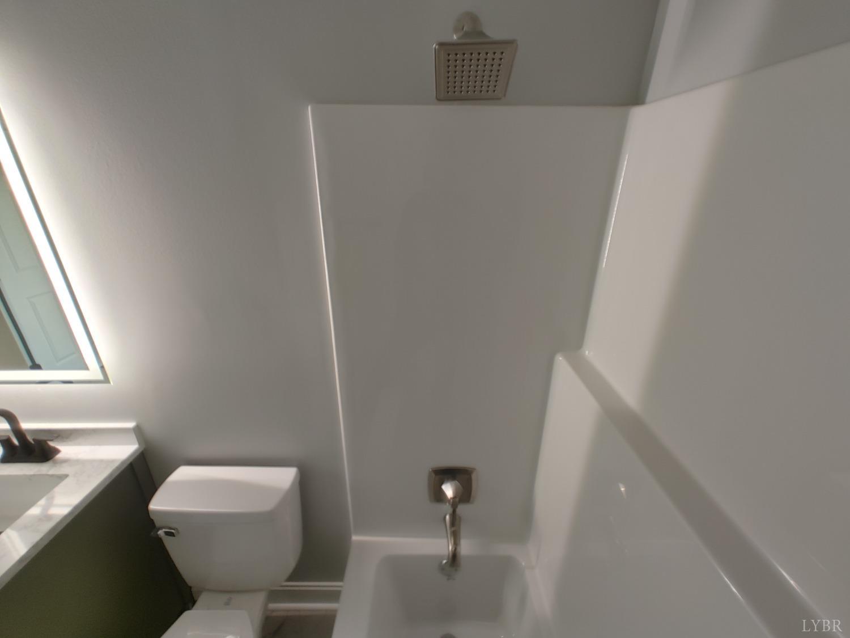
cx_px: 425
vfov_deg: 81.7
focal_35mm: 15
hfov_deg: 98.2
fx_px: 368
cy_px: 319
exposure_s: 1/30
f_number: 1.9
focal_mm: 1.78
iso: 100
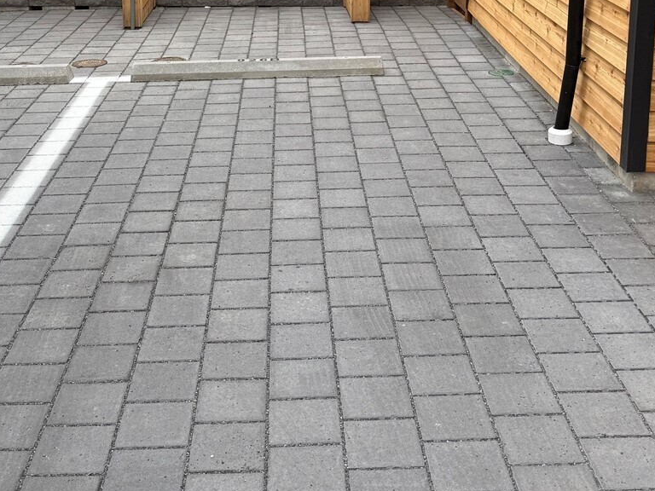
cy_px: -3
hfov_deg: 38.1
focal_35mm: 50
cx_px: 293
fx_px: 946
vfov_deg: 27.4
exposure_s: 1/551
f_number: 1.78
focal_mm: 6.76
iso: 80
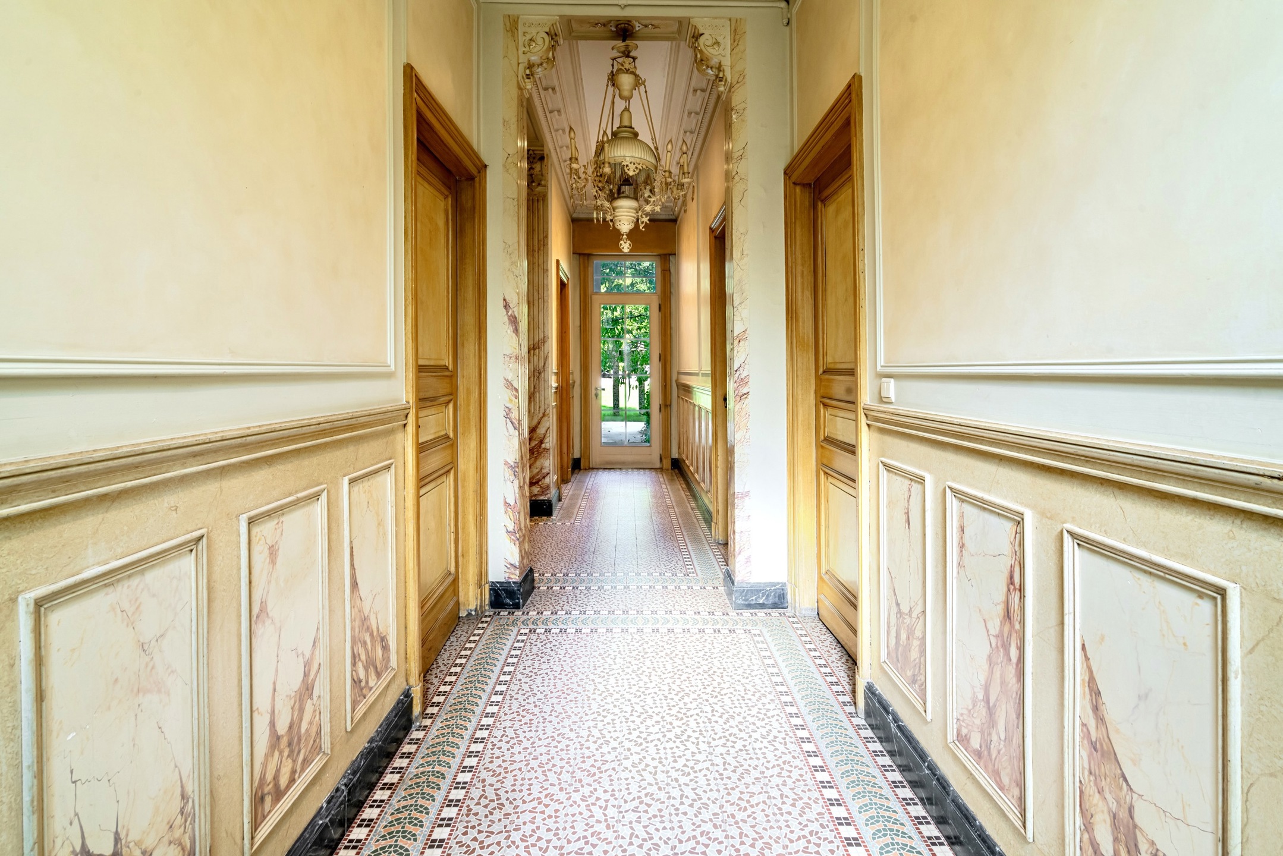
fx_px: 570
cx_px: 642
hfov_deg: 96.7
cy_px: 428
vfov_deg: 73.8
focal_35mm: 16
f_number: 13
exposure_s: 1/160
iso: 800
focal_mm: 16
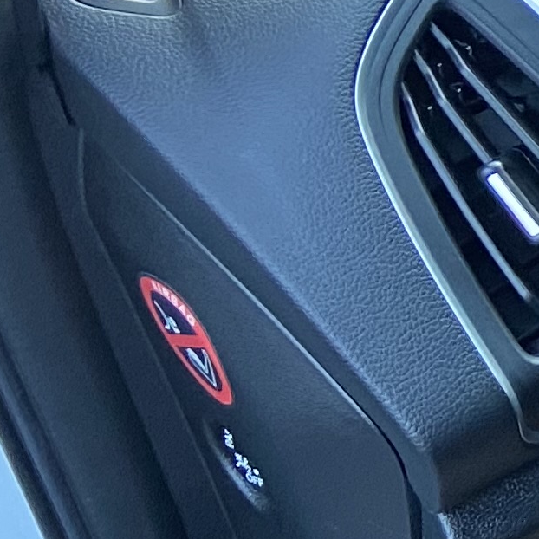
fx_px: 2625
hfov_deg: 9.1
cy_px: 315
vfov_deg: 11.7
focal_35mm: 149
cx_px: 1699
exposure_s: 1/60
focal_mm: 4.25
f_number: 1.8
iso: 160
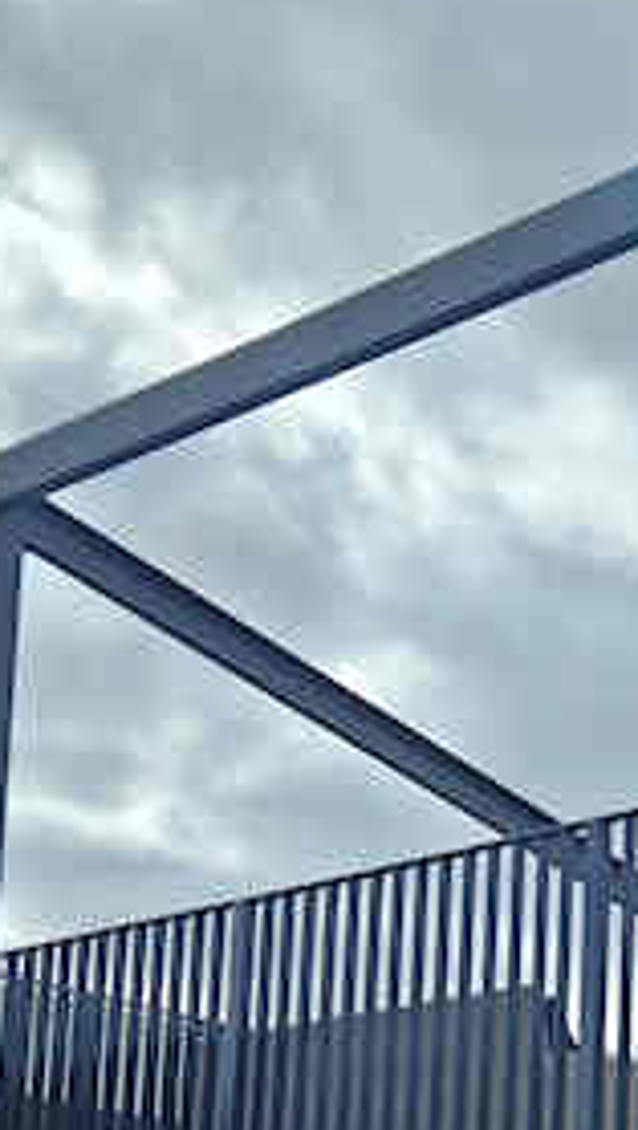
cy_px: 1175
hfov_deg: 15.8
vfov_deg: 27.4
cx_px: 870
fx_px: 2159
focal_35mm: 72
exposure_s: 1/2060
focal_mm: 5.4
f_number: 1.8
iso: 25
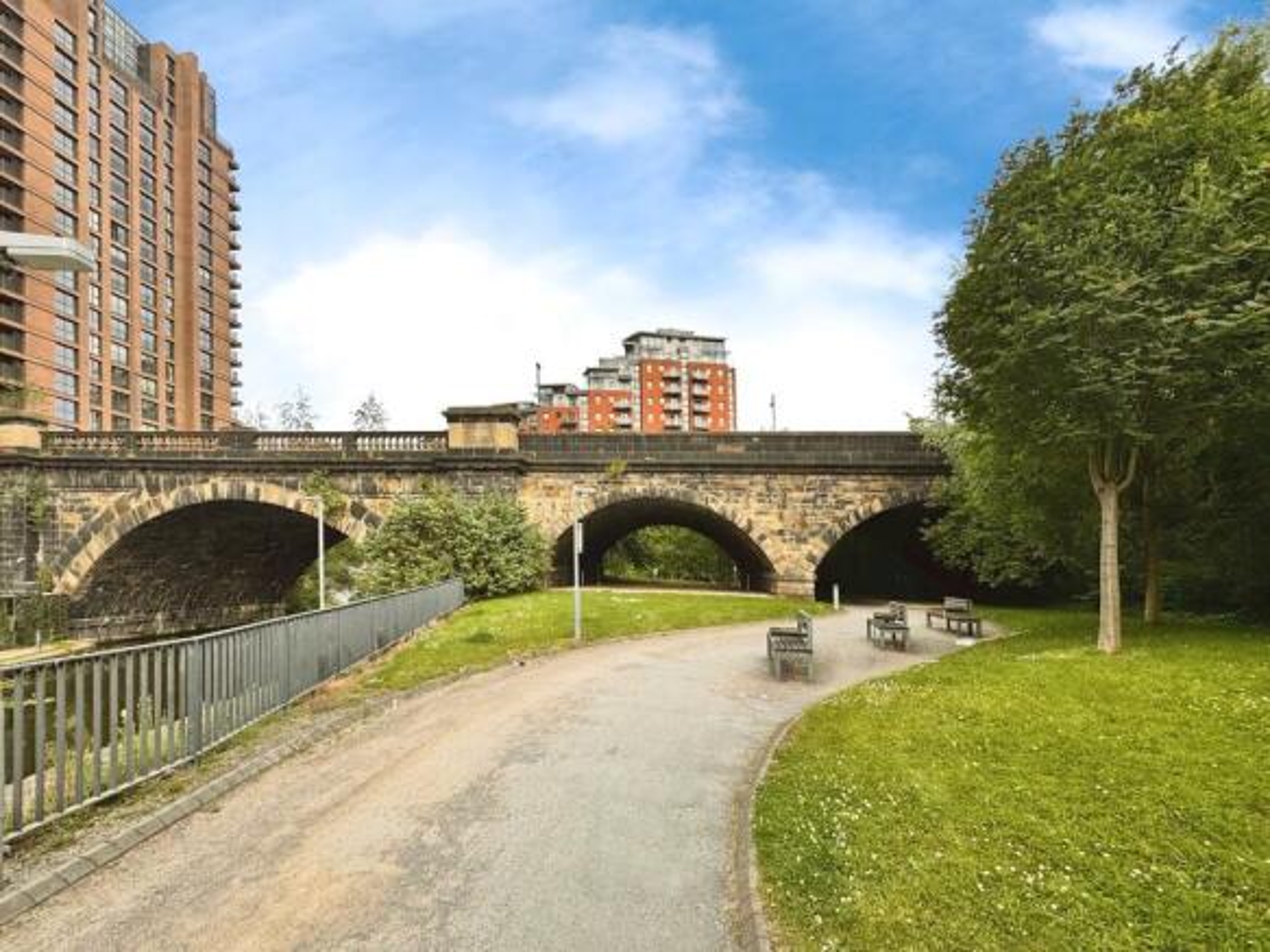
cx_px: 635
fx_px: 514
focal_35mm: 14
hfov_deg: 102.1
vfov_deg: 85.7
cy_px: 476
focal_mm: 2.22
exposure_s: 1/1299
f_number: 2.2
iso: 40
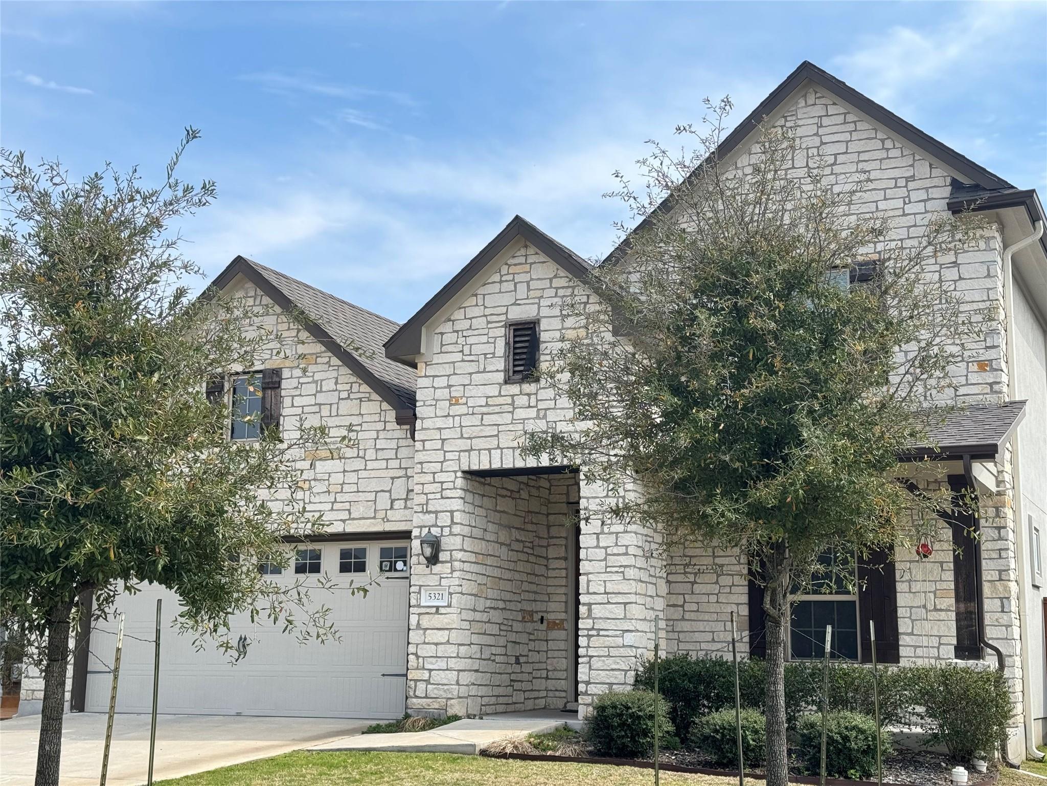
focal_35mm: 48
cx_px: 524
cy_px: 393
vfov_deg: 30.3
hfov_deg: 39.7
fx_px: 1452
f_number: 1.78
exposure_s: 1/1458
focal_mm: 6.86
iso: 64
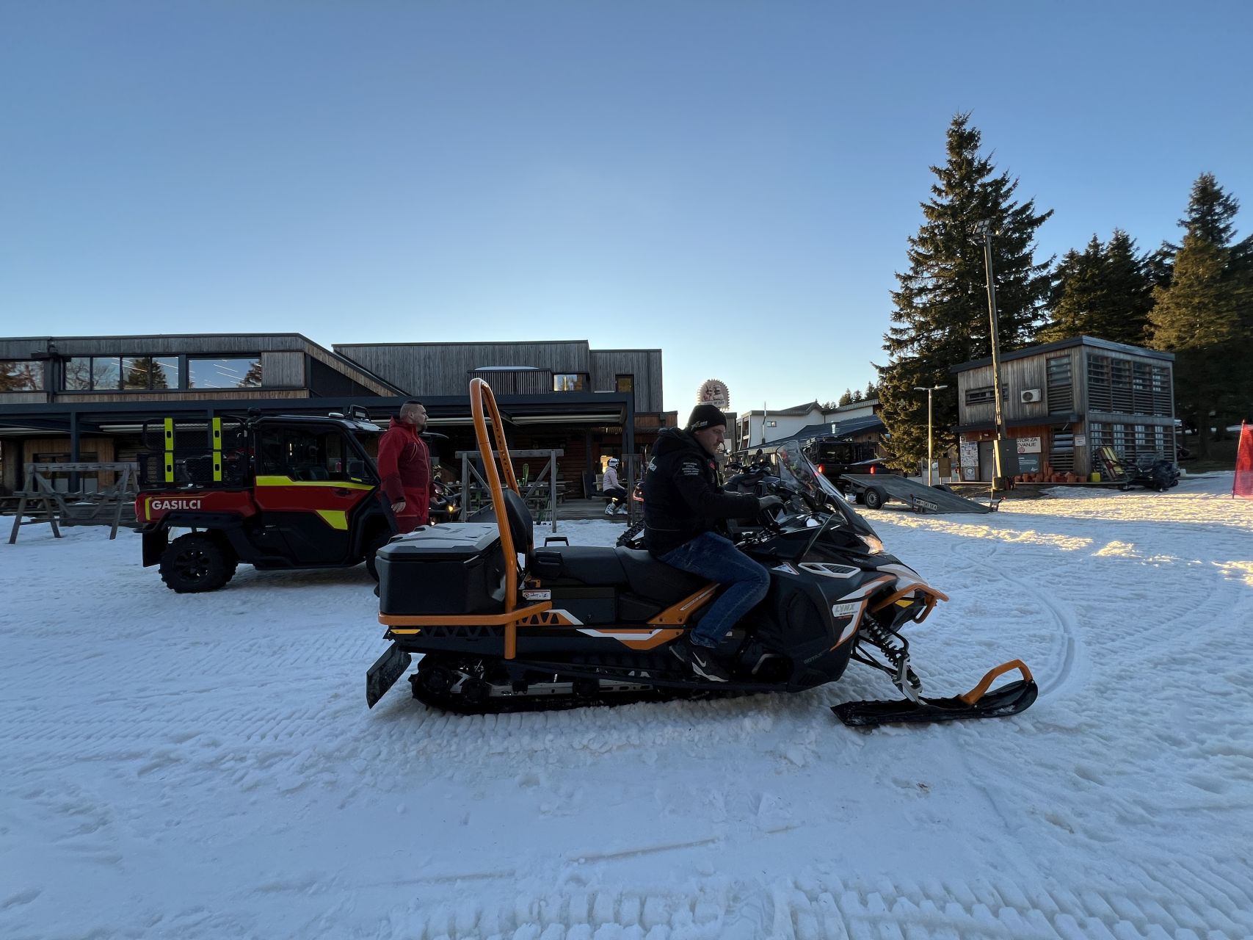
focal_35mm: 13
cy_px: 470
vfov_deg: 89.9
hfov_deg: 106.2
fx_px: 471
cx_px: 626
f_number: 1.8
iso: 32
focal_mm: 1.57
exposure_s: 1/266
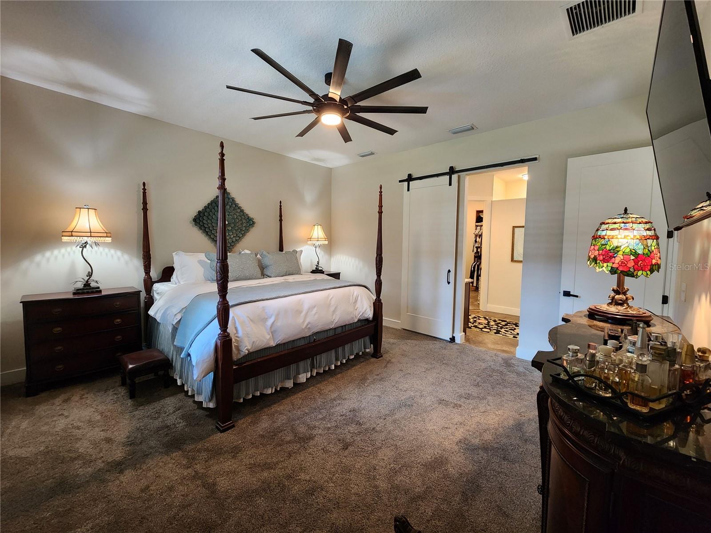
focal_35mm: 13
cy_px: 266
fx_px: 267
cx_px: 356
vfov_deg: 89.9
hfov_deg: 106.2
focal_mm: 2.2
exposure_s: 1/30
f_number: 2.2
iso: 320
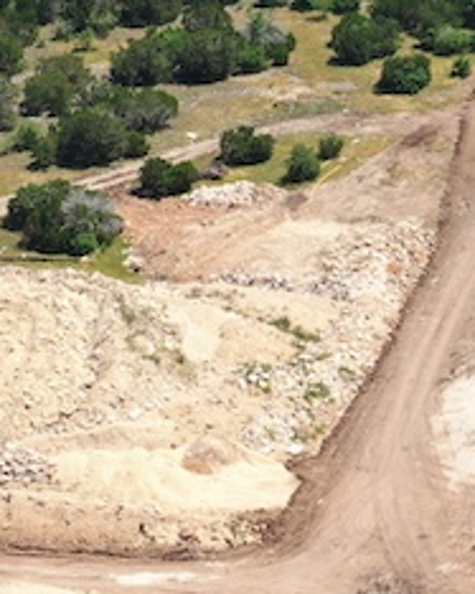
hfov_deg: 11.0
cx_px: 699
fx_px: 2374
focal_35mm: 135
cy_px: -8
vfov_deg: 14.0
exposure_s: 1/160
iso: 100
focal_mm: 10.26
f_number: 8
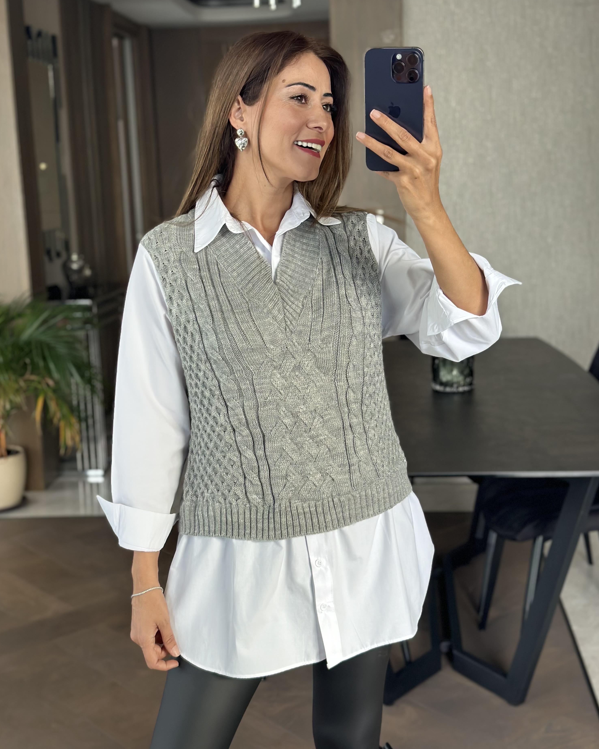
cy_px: 344
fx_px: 1130
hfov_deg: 29.7
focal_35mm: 51
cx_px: 297
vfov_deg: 36.6
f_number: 1.78
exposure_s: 1/81
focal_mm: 6.86
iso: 125
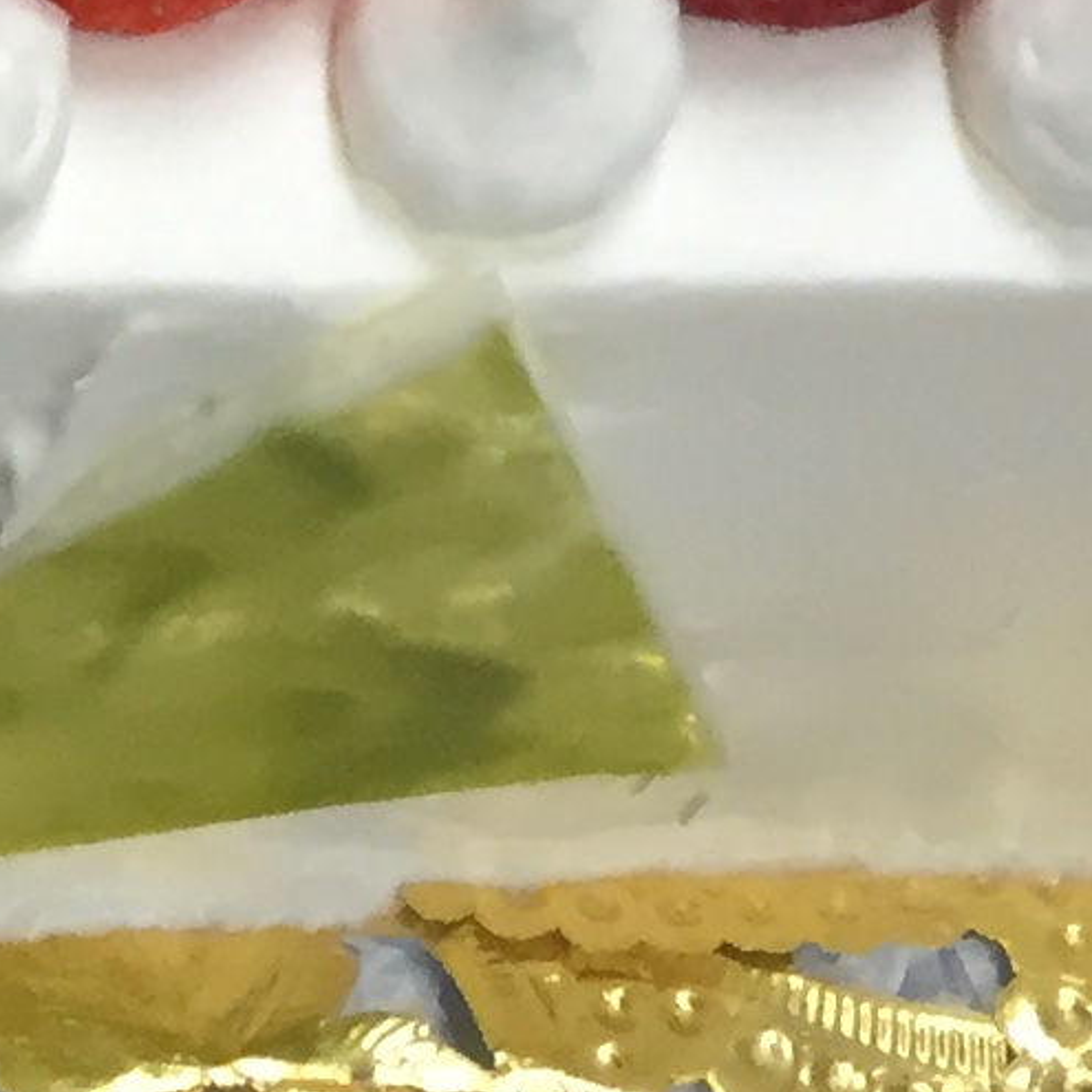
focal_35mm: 169
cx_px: -635
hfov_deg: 10.0
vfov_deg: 9.4
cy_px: -1370
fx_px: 6032
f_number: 2.2
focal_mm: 4.15
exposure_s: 1/30
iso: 40
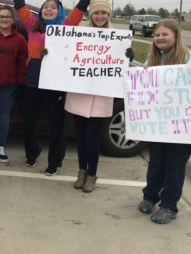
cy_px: 77
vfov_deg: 35.7
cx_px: -6
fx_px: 390
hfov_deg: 25.9
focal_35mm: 53
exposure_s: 1/209
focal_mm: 3.99
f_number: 1.8
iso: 20
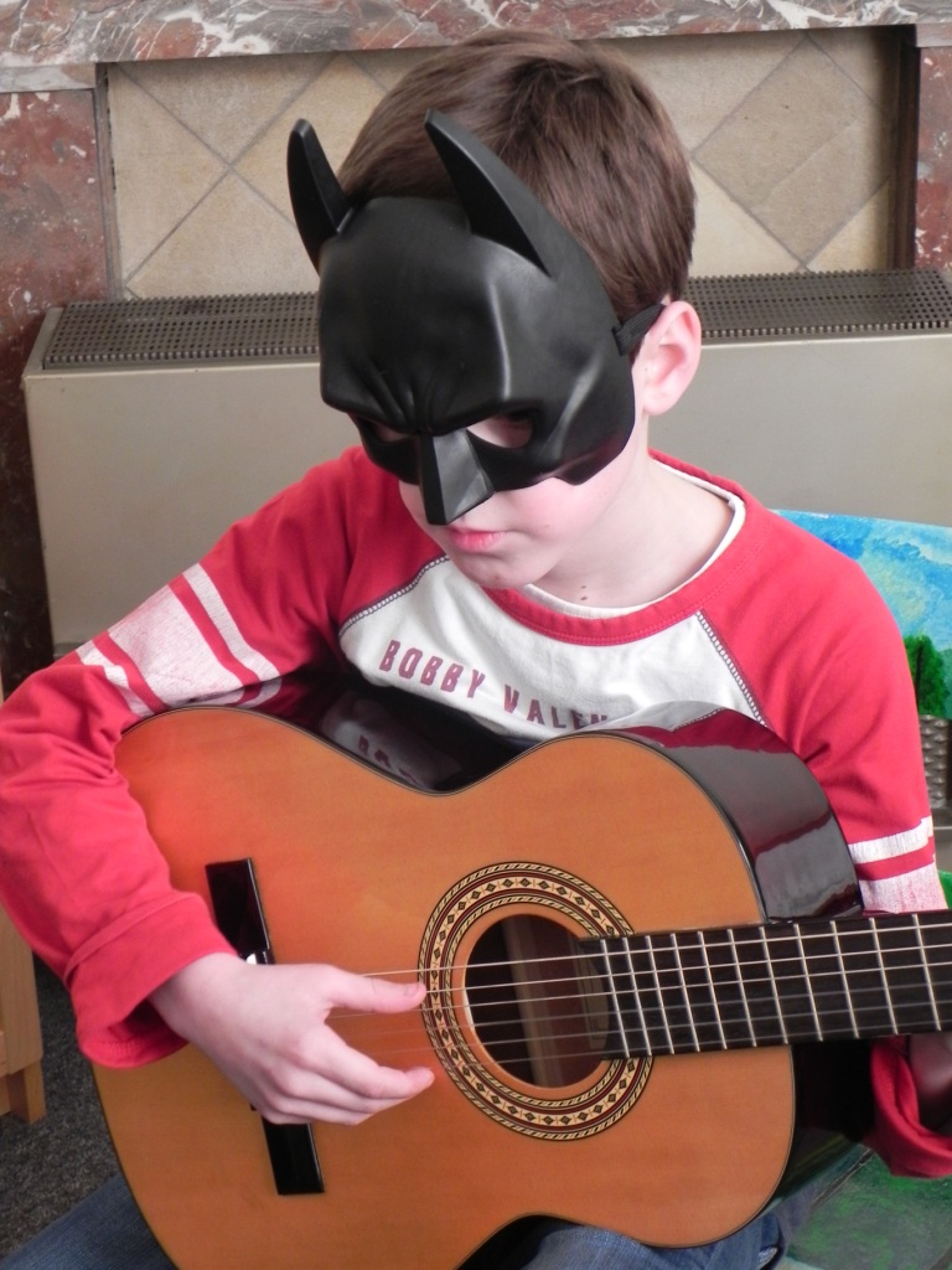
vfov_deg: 26.0
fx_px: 2750
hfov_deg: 19.6
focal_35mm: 75
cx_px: 476
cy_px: 635
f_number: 4
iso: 283
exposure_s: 1/30
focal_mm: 13.4
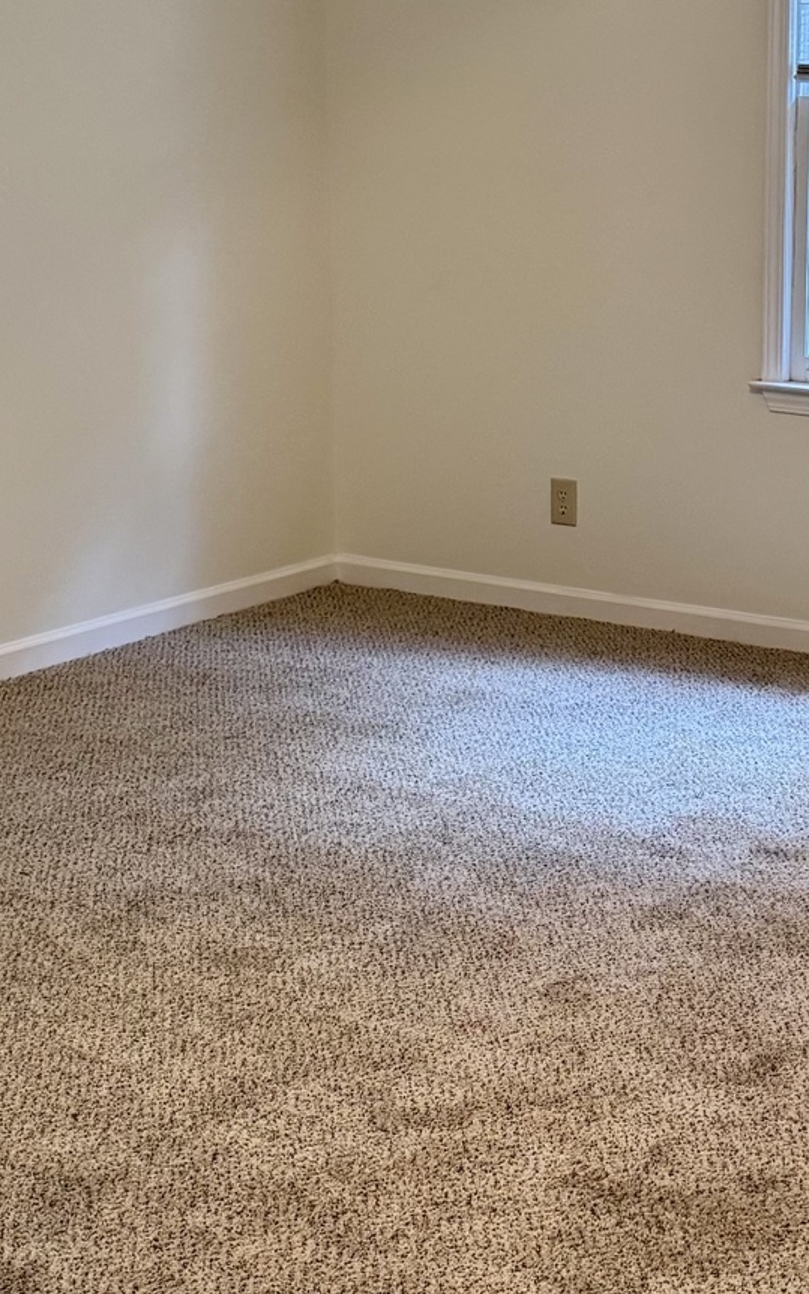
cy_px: 485
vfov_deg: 30.1
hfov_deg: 19.0
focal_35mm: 68
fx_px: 2398
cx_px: 654
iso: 250
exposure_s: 1/60
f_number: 1.78
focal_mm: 6.76
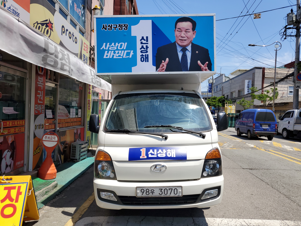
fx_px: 226
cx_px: 150
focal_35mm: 26
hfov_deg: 67.3
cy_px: 113
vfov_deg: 53.1
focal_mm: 4.25
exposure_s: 1/2730
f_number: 1.8
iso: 50
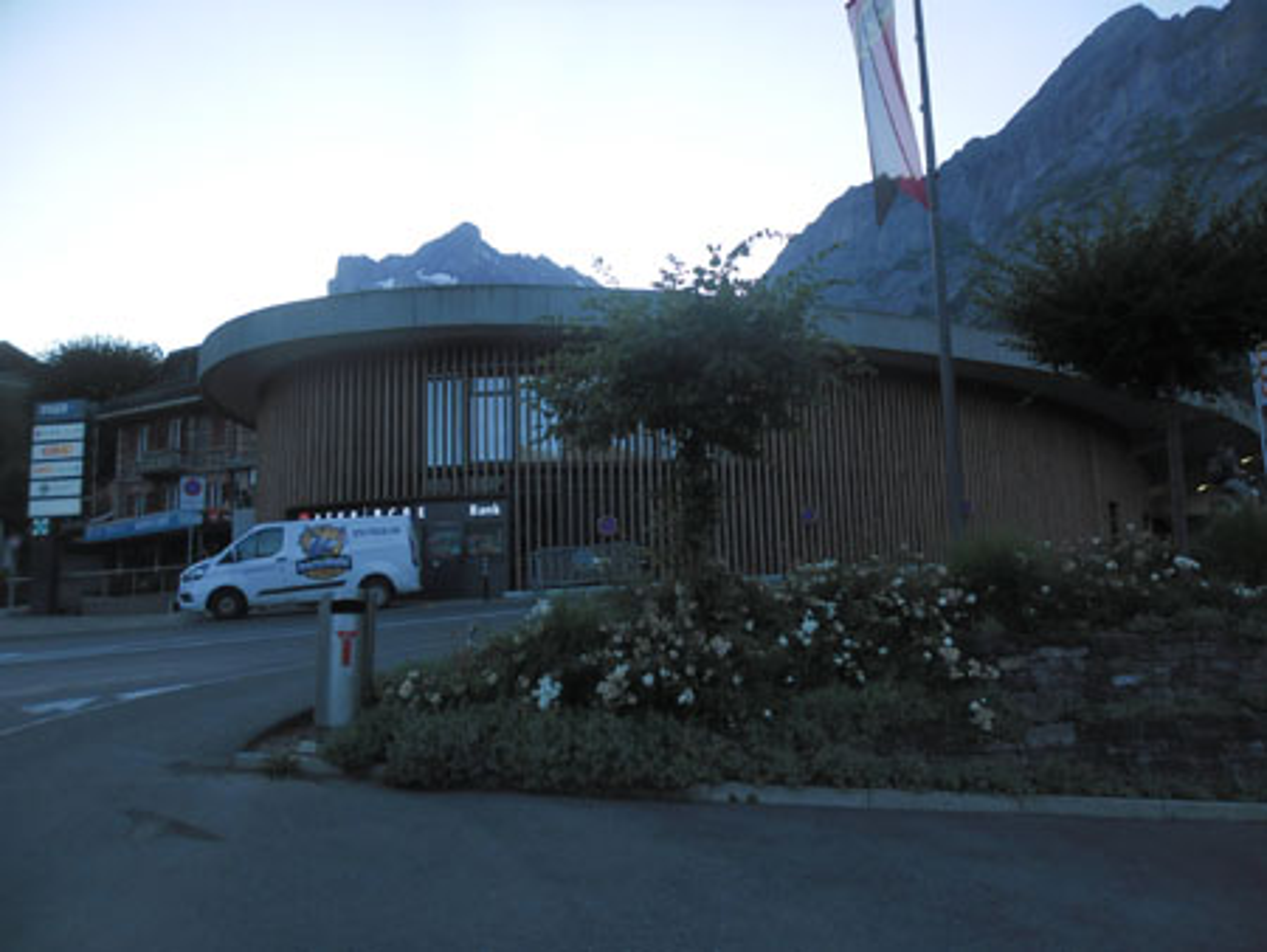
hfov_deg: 65.3
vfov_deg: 51.4
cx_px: 634
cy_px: 476
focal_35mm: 27
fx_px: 989
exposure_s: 1/145
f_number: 3.5
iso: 80
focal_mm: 4.9
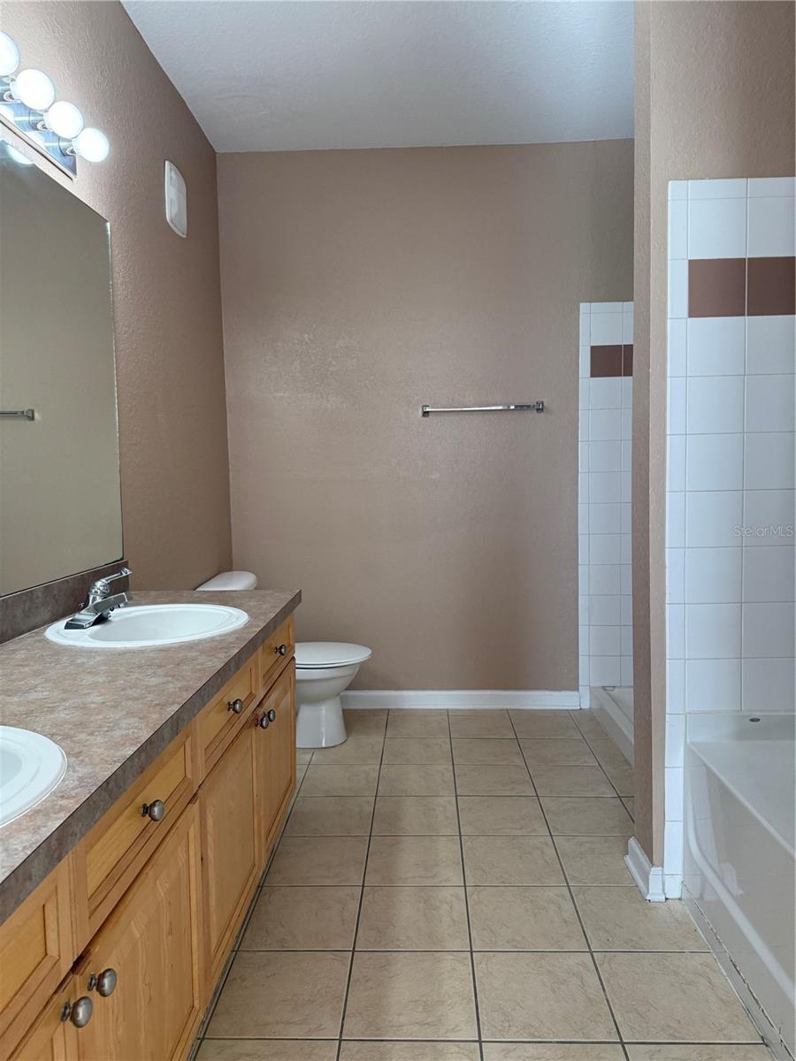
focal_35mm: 24
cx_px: 398
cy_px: 530
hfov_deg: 56.8
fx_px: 736
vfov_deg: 71.6
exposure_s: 1/226
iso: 200
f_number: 1.78
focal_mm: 6.76
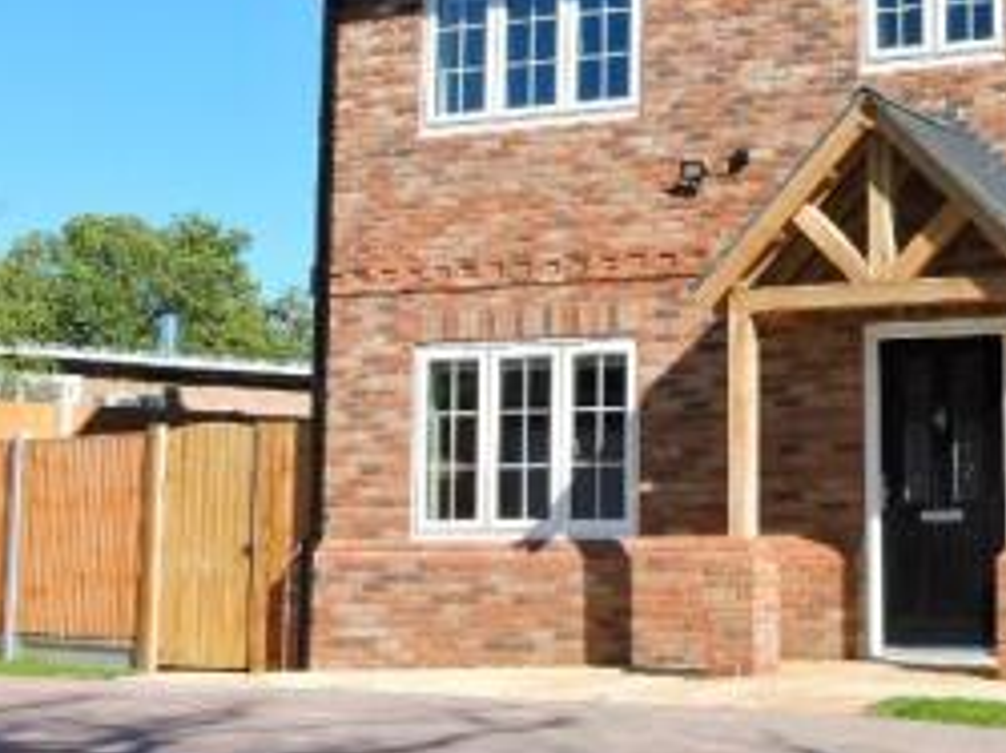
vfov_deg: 19.0
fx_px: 2236
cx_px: 827
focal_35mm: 77
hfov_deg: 24.9
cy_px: 191
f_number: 3.6
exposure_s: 1/800
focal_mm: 5.9
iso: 100
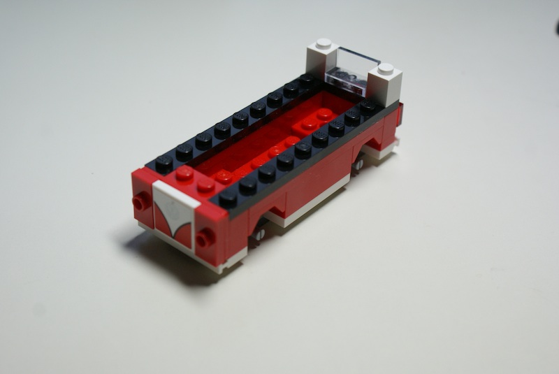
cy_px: 187
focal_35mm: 60
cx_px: 280
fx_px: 932
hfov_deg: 33.4
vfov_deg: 22.7
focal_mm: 40
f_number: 5.6
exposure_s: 1/80
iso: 320
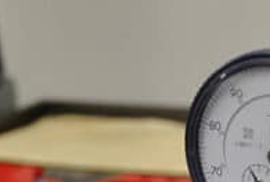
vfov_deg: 11.0
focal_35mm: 118
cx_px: 208
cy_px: 320
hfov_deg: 17.2
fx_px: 887
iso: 200
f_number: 3.8
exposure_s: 1/50
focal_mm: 20
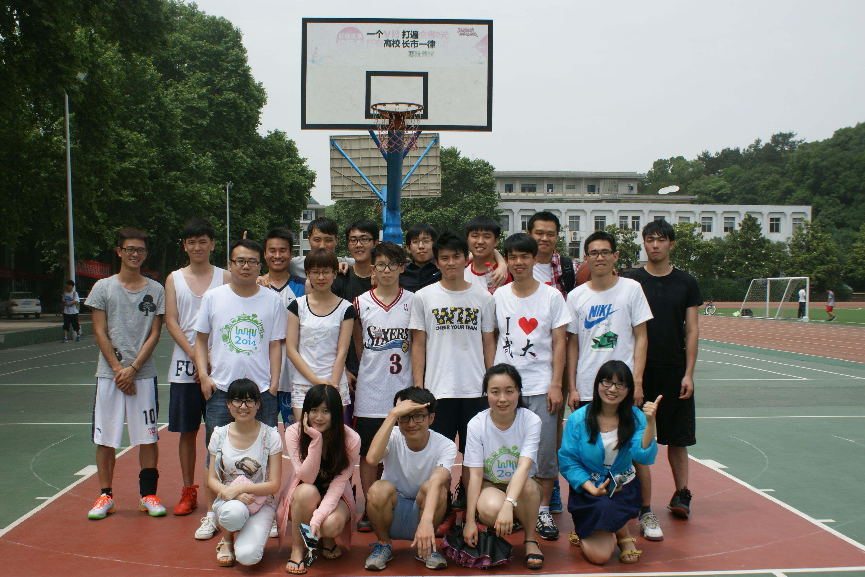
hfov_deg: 49.6
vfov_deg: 34.2
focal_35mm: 39
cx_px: 432
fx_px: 937
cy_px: 288
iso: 100
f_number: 8
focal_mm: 26
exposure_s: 1/250
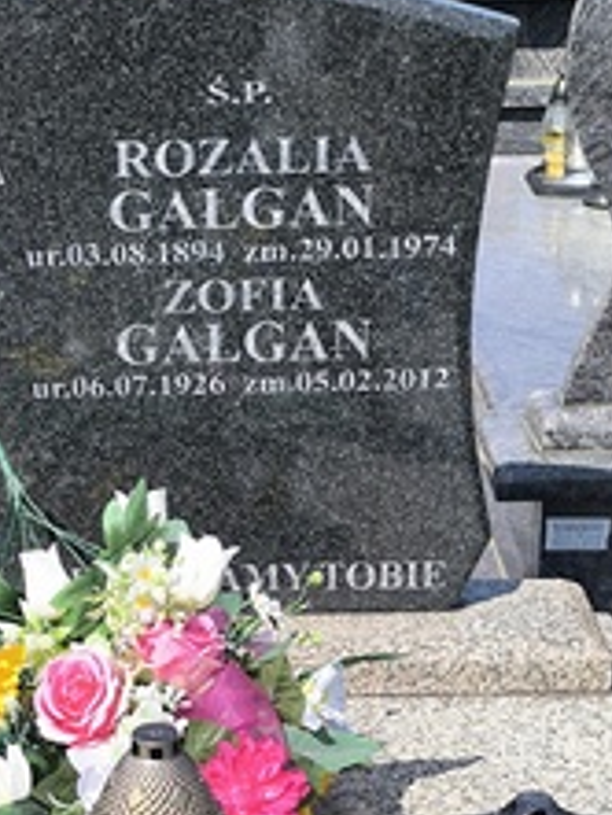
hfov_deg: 17.3
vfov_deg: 22.8
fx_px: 2002
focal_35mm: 85
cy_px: 579
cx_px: 184
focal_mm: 6.14
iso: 50
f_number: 1.65
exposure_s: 1/933
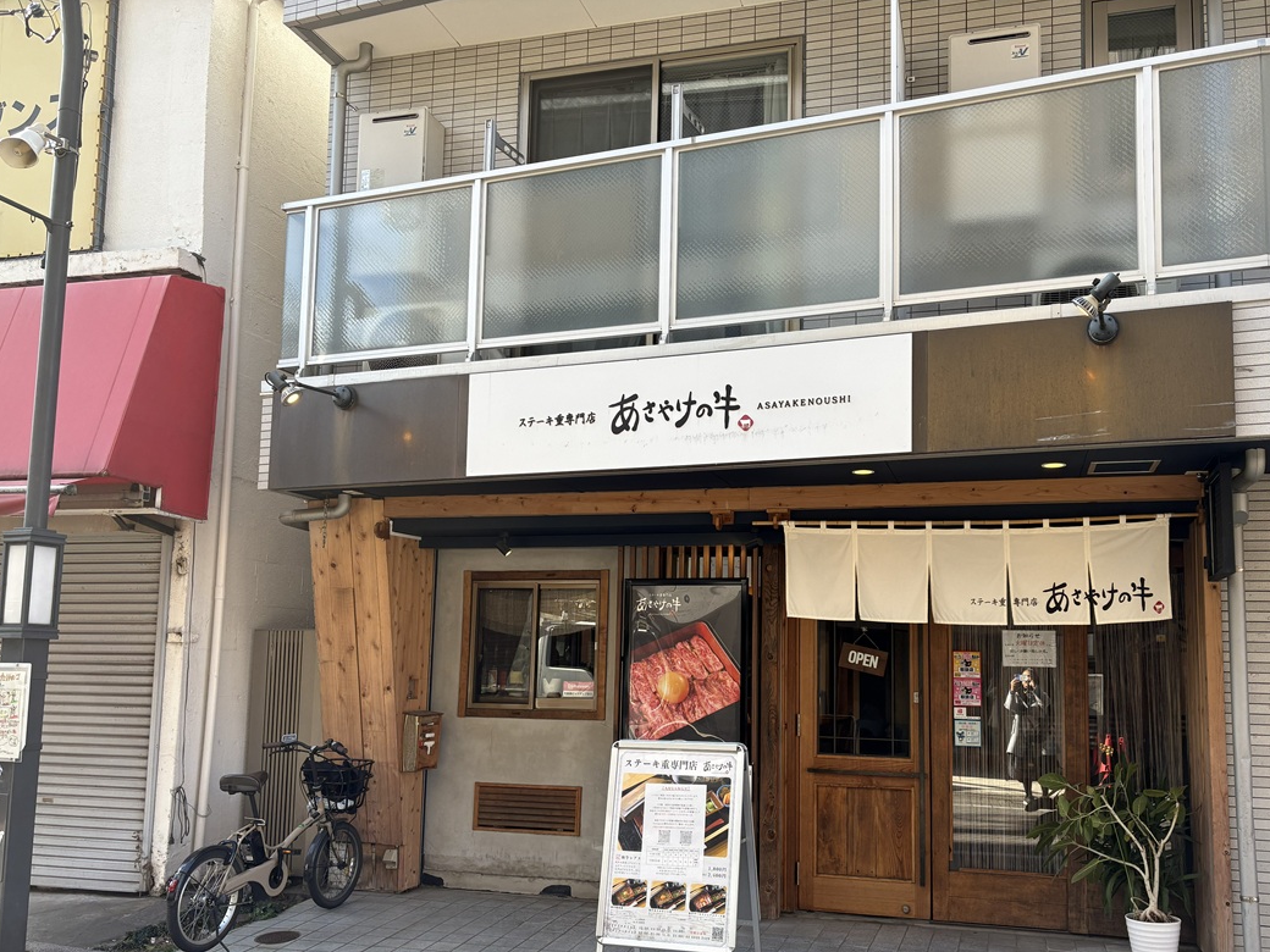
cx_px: 718
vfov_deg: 46.7
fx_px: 1101
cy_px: 546
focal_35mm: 30
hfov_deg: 59.8
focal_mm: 5.96
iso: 50
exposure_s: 1/475
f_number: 1.6
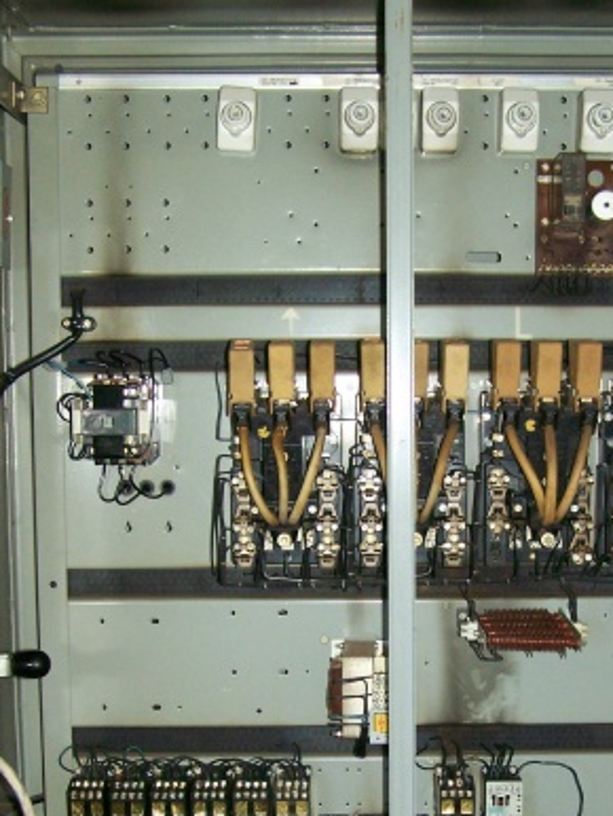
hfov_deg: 23.2
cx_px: 388
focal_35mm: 63
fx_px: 1486
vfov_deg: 30.1
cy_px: 641
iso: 200
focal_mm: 6.3
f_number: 4
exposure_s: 1/60
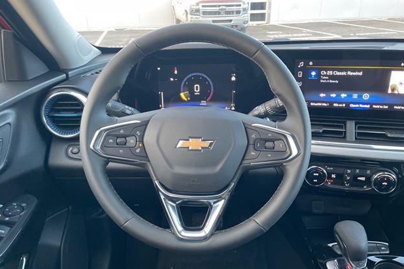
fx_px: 314
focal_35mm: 28
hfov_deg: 65.5
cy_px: 137
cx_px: 197
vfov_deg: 46.4
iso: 500
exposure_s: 1/53
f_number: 1.6
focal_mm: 4.2
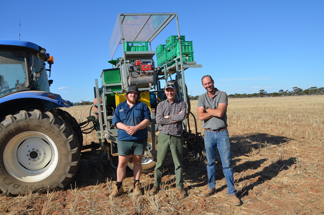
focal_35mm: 27
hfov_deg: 67.5
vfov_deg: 47.7
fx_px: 242
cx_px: 162
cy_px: 108
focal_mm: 18
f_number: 8
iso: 100
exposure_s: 1/250
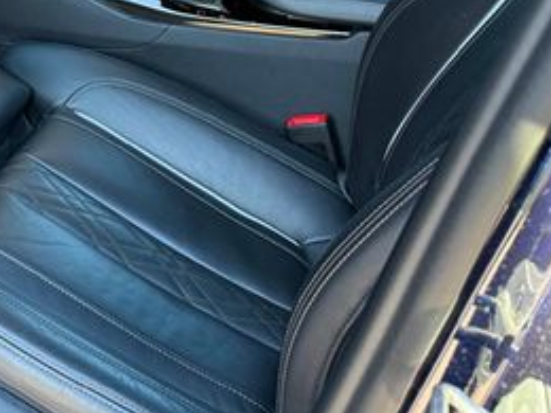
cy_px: -76
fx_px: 939
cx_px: -78
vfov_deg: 22.9
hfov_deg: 29.1
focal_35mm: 59
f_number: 1.78
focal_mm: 6.76
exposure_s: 1/129
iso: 200
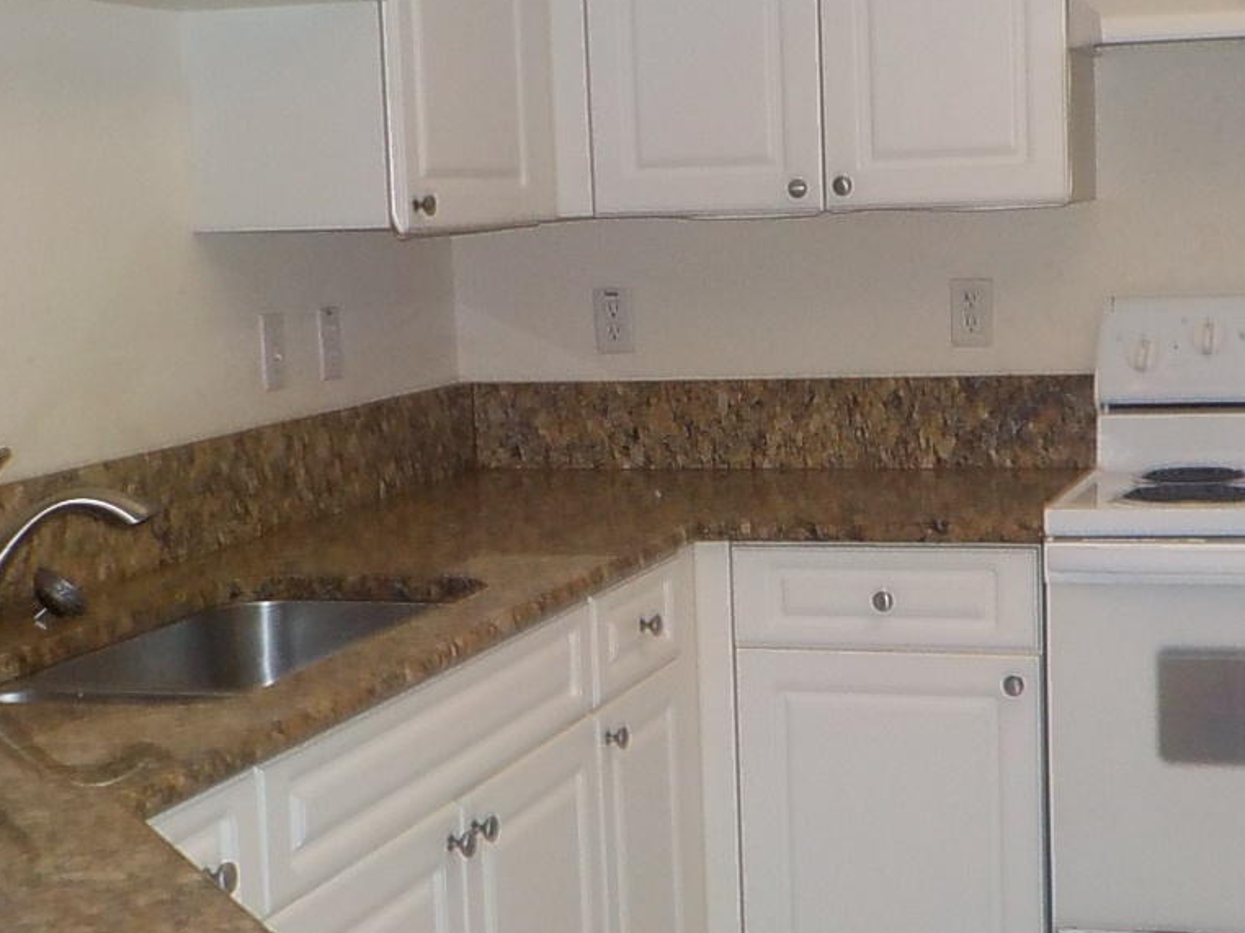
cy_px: 525
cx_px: 750
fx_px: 2265
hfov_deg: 30.6
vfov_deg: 23.3
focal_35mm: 63
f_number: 3.3
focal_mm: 4.1
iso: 200
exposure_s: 1/30
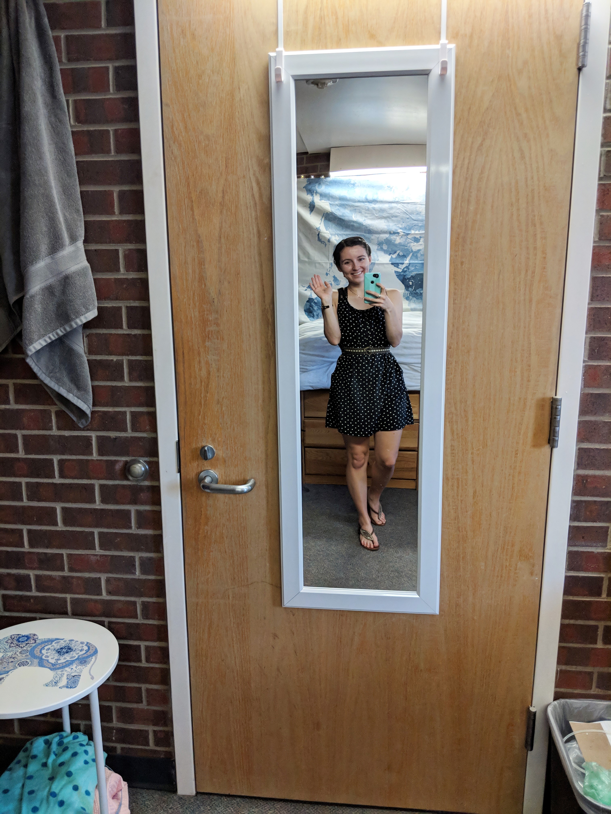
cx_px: 306
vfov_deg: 65.3
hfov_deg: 51.4
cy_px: 407
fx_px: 635
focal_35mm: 27
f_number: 1.8
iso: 128
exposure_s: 1/120
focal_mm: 4.44
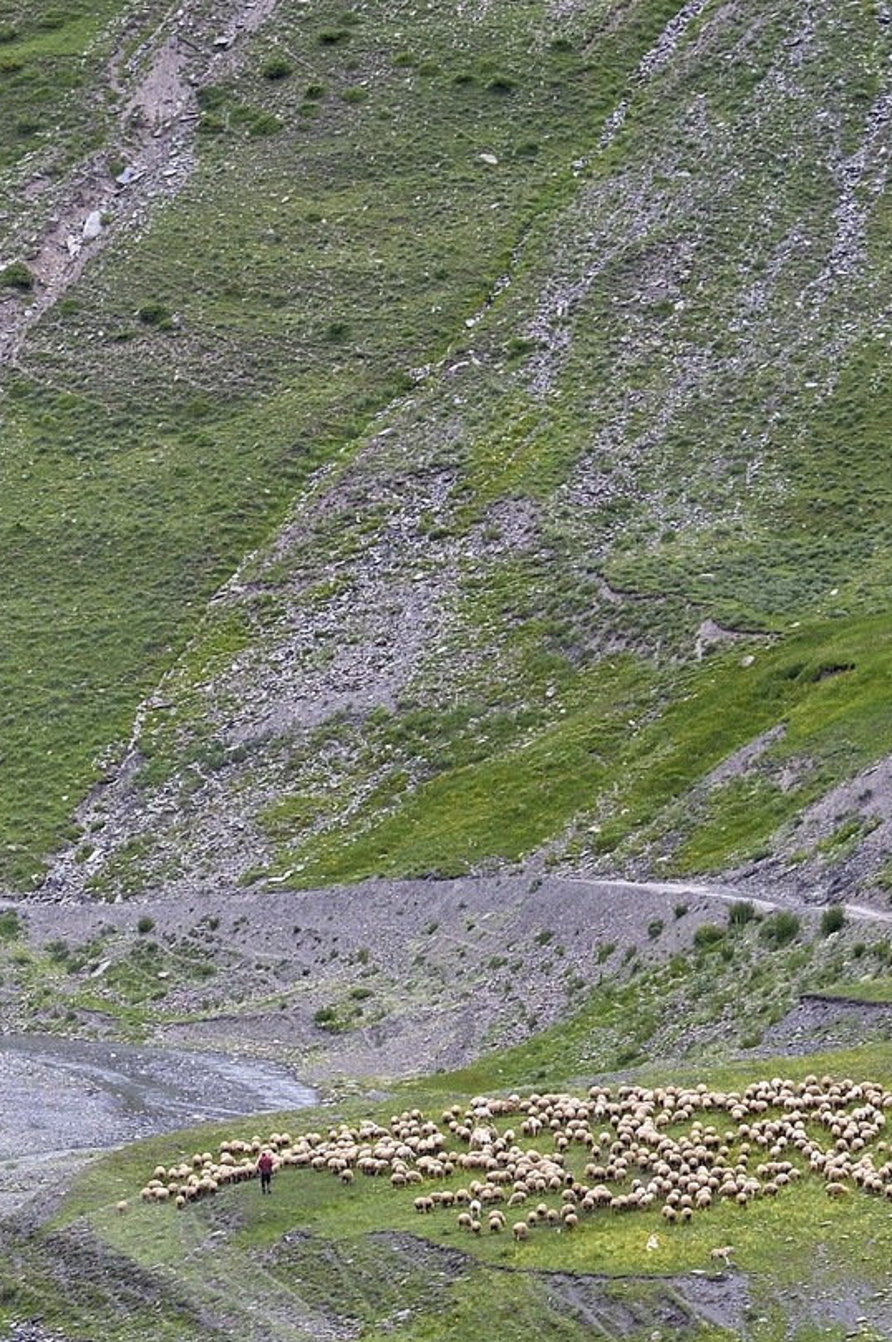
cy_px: 1884
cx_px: -209
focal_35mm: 208
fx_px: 7743
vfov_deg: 9.7
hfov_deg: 6.5
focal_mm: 70
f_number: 10
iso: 400
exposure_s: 1/320
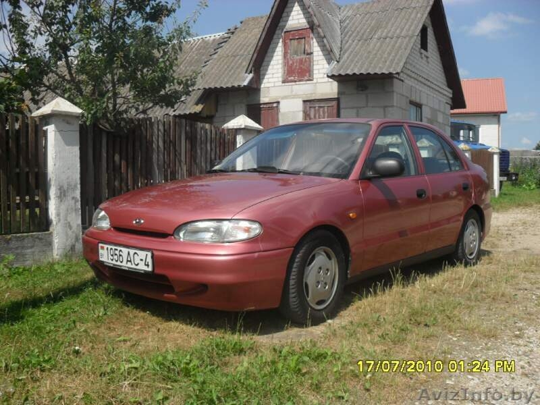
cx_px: 270
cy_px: 202
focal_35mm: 35
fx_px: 546
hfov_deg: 52.6
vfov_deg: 40.7
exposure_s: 1/180
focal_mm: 6.2
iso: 100
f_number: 8.9
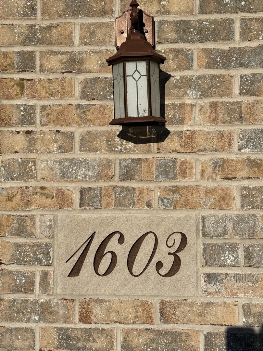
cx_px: 132
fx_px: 486
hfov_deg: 30.3
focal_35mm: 48
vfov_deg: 39.7
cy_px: 176
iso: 50
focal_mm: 6.76
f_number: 1.78
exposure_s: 1/11364
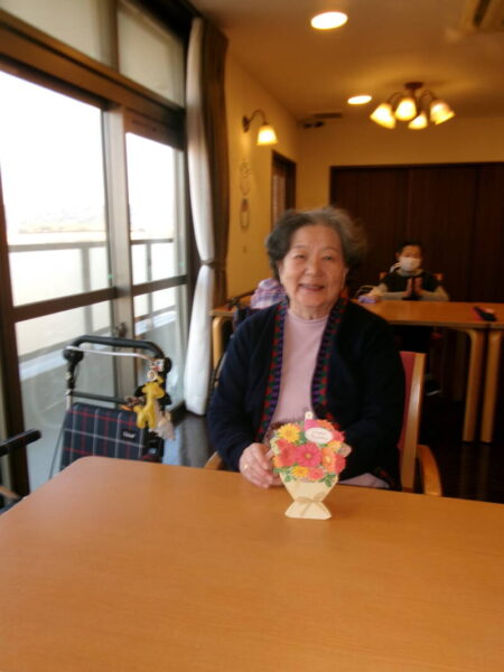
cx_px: 252
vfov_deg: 63.4
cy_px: 336
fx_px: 544
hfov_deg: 49.7
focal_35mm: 28
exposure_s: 1/42
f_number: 3.9
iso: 100
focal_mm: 5.1
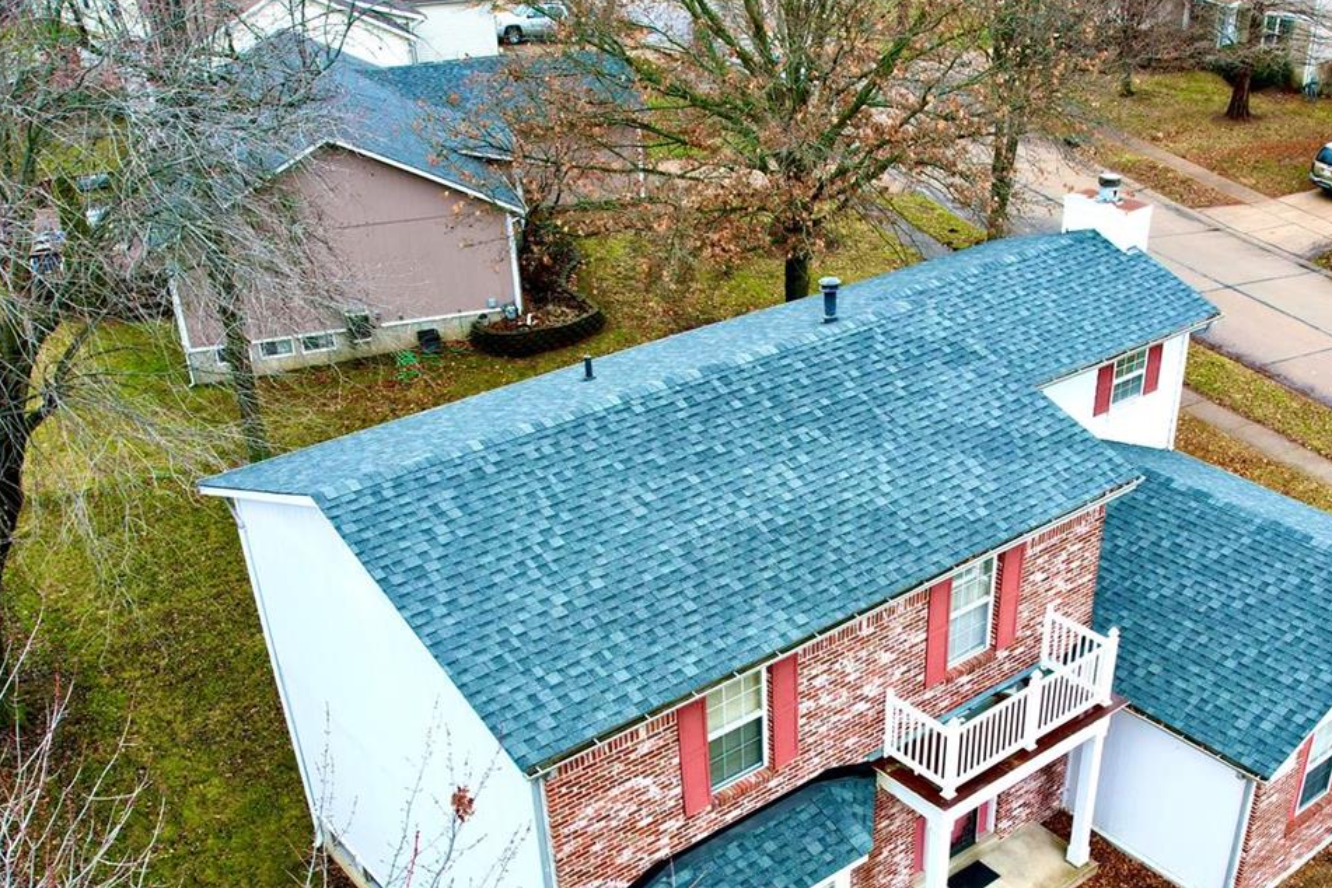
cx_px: 791
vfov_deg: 35.2
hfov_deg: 51.6
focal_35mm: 37
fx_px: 1369
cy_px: 660
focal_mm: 8.38
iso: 100
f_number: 2.8
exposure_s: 1/50
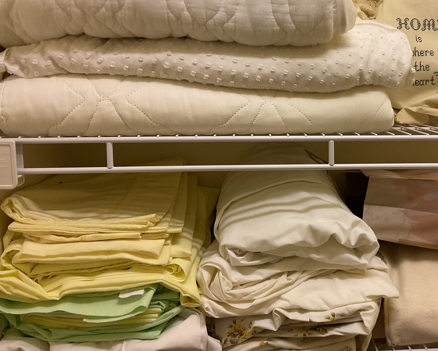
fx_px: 544
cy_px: 158
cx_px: 316
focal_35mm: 42
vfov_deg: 35.6
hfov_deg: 42.8
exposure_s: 1/60
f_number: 1.8
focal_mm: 3
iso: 80
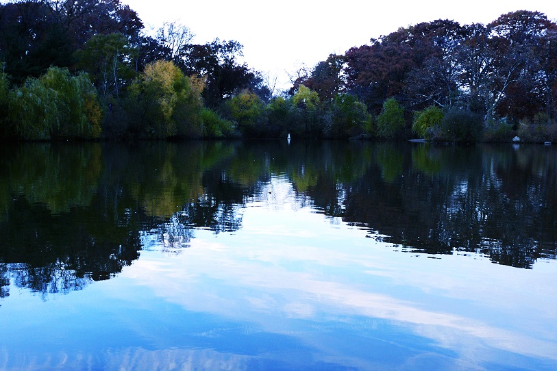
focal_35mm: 47
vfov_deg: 28.6
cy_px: 203
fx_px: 727
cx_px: 278
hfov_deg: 41.9
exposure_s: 1/40
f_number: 3.2
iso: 100
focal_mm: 9.2
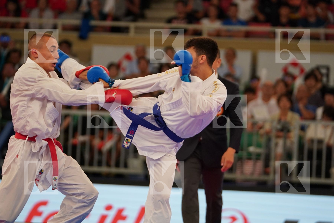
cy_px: 112
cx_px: 167
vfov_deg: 5.5
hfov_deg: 8.2
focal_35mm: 250
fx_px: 2319
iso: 1600
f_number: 2.8
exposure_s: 1/1000
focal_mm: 167
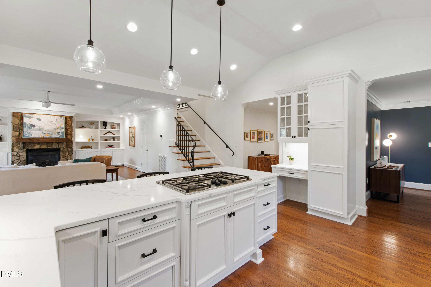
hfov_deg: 100.4
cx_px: 216
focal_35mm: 15
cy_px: 144
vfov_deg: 77.3
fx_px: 180
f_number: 8
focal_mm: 10
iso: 100
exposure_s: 1.6
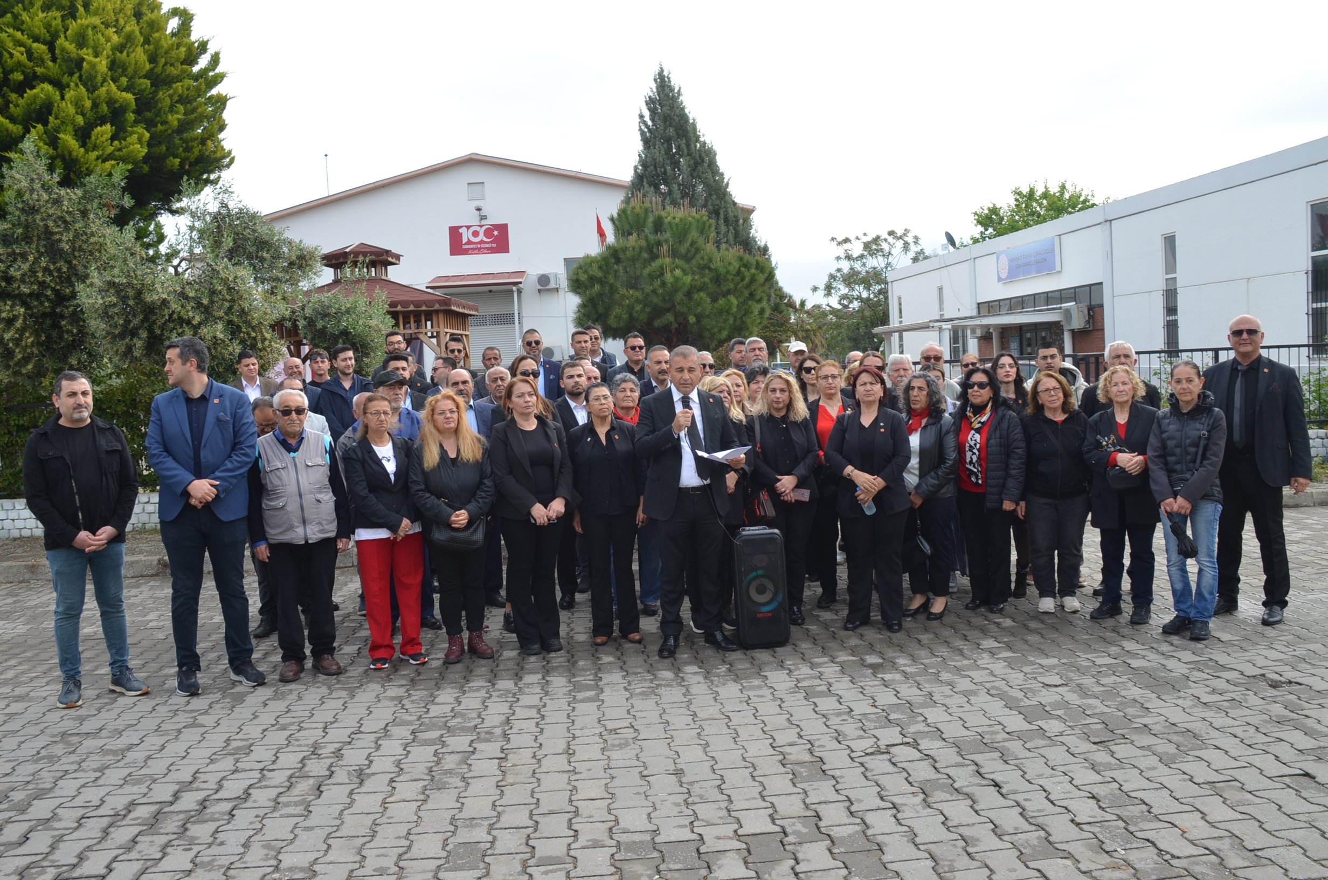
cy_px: 440
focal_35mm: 27
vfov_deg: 47.7
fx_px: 994
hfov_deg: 67.5
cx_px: 664
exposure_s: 1/200
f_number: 7.1
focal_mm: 18
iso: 200
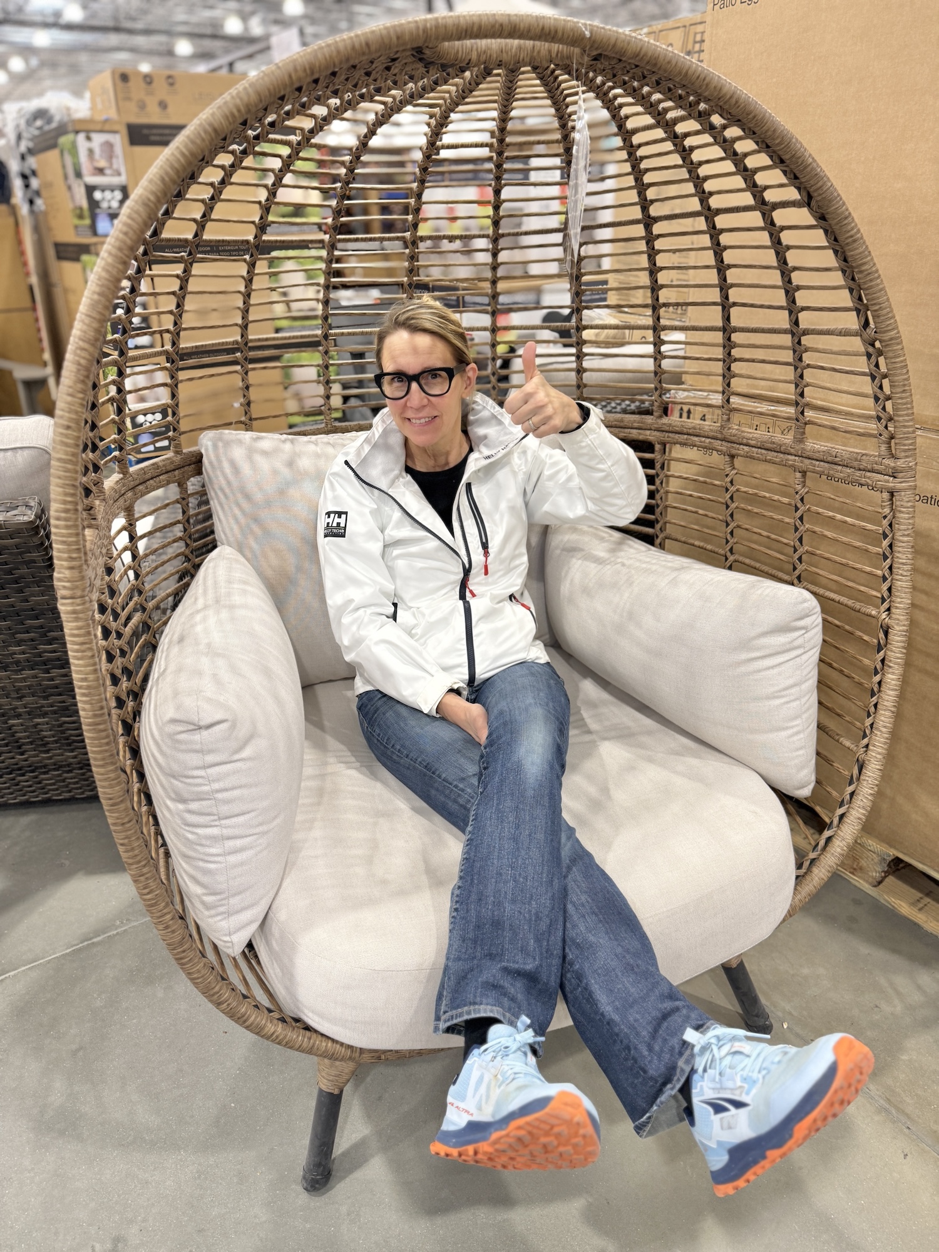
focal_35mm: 24
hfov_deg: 56.8
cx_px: 470
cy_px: 626
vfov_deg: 71.6
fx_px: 868
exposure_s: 1/120
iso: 160
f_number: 1.78
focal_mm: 6.76
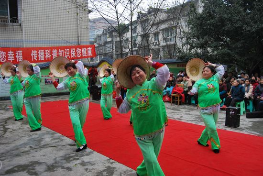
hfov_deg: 67.3
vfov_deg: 48.0
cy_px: 88
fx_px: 197
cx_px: 132
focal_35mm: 27
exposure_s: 1/100
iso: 200
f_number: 5
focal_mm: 18
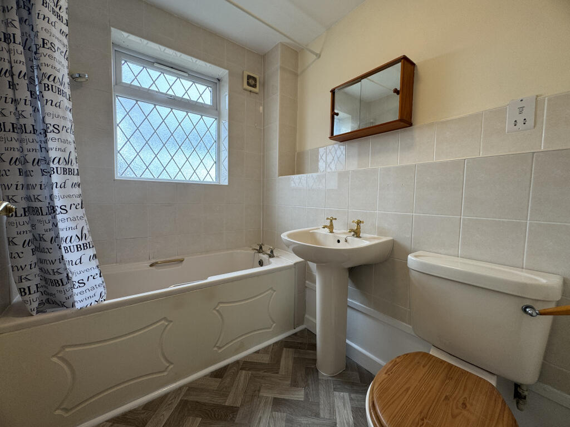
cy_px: 214
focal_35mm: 14
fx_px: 231
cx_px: 285
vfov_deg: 85.7
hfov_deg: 102.1
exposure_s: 1/100
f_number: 2.2
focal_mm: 2.22
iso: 64
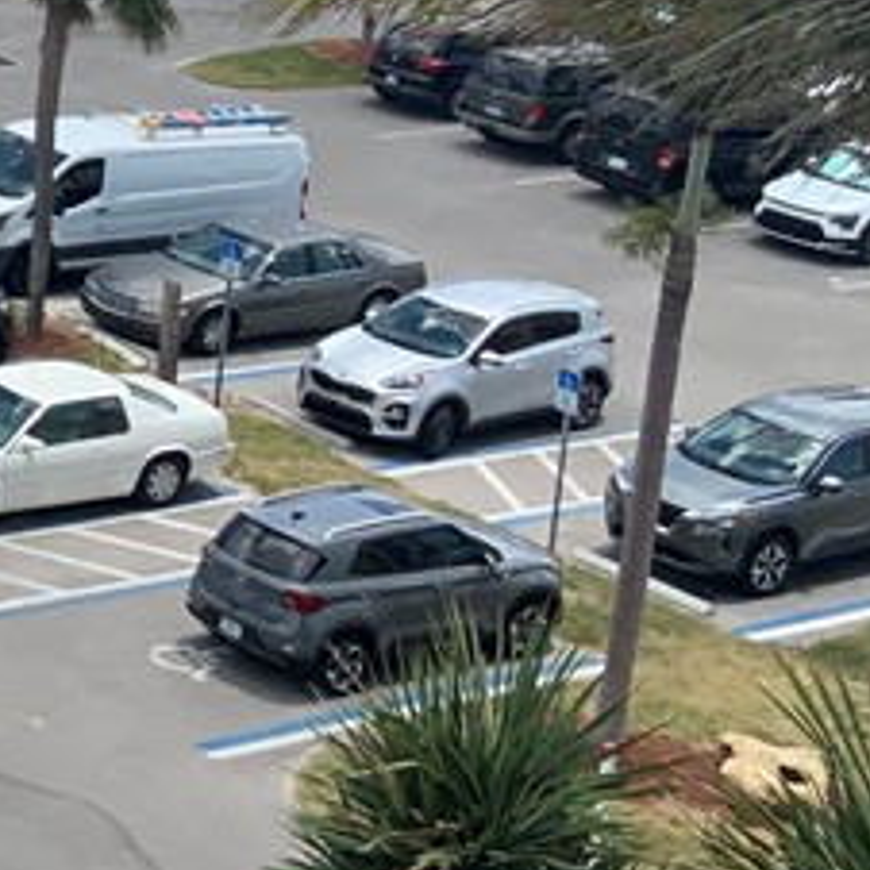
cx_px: -500
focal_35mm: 116
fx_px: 3298
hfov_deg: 13.9
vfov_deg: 14.8
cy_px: 4
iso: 16
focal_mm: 3
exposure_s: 1/1730
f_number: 1.8
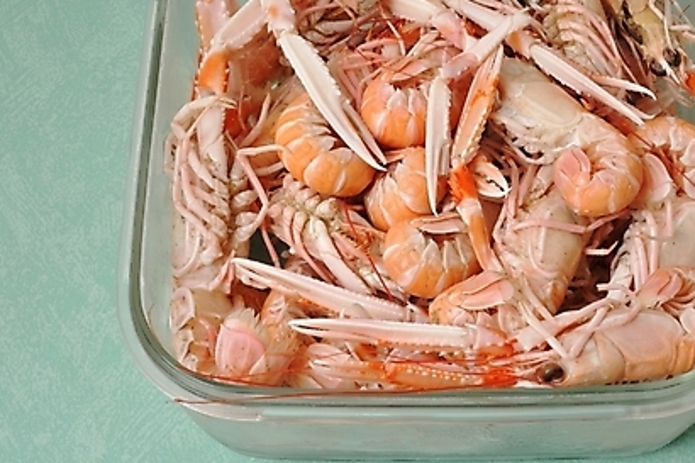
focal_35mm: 88
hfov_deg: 23.1
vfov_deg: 15.5
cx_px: 444
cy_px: 193
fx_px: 1698
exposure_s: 1/125
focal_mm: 40
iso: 200
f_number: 18
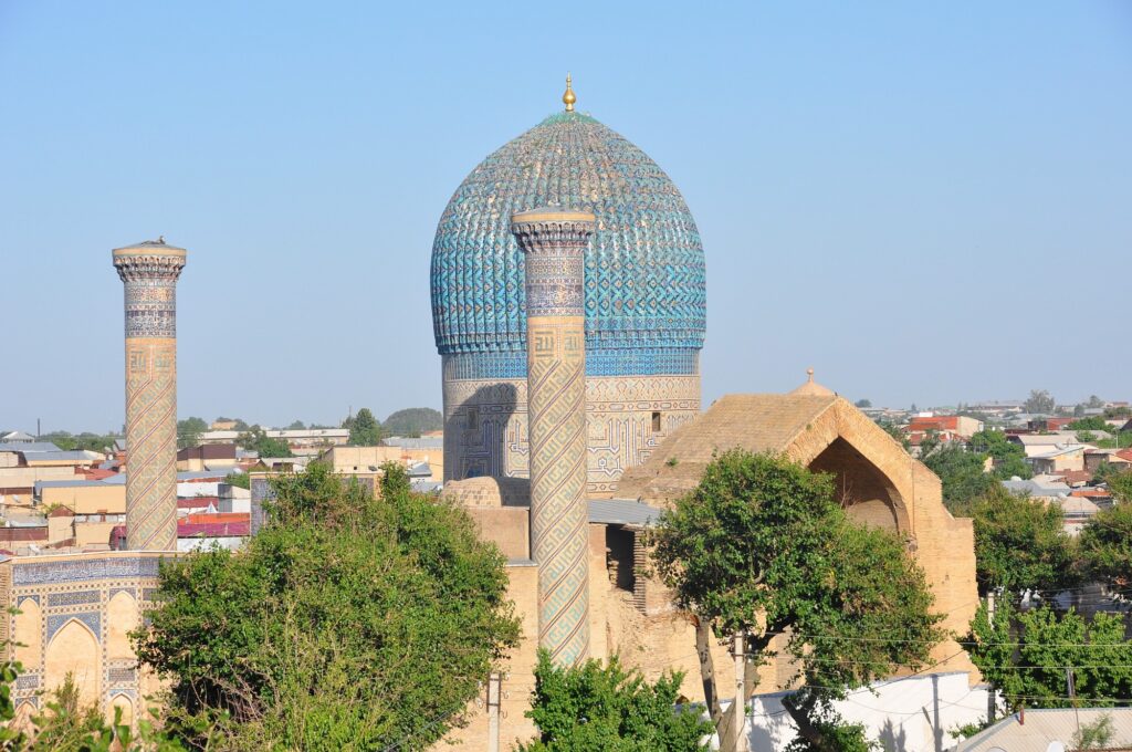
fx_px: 3533
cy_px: 376
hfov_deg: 18.2
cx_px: 566
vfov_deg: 12.1
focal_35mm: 112
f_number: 9
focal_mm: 75
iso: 200
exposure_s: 1/320
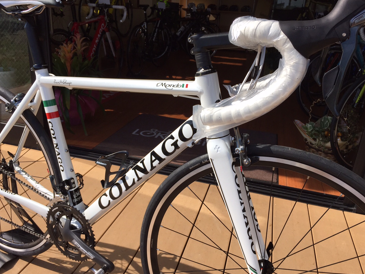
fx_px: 316
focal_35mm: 30
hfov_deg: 60.0
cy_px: 137
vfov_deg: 46.8
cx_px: 180
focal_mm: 4.15
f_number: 2.2
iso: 32
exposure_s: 1/1883
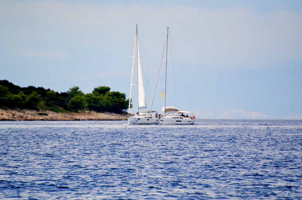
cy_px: 100
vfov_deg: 3.0
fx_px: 3766
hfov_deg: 4.6
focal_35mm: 450
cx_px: 151
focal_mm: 300
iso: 2800
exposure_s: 1/8000
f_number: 5.6
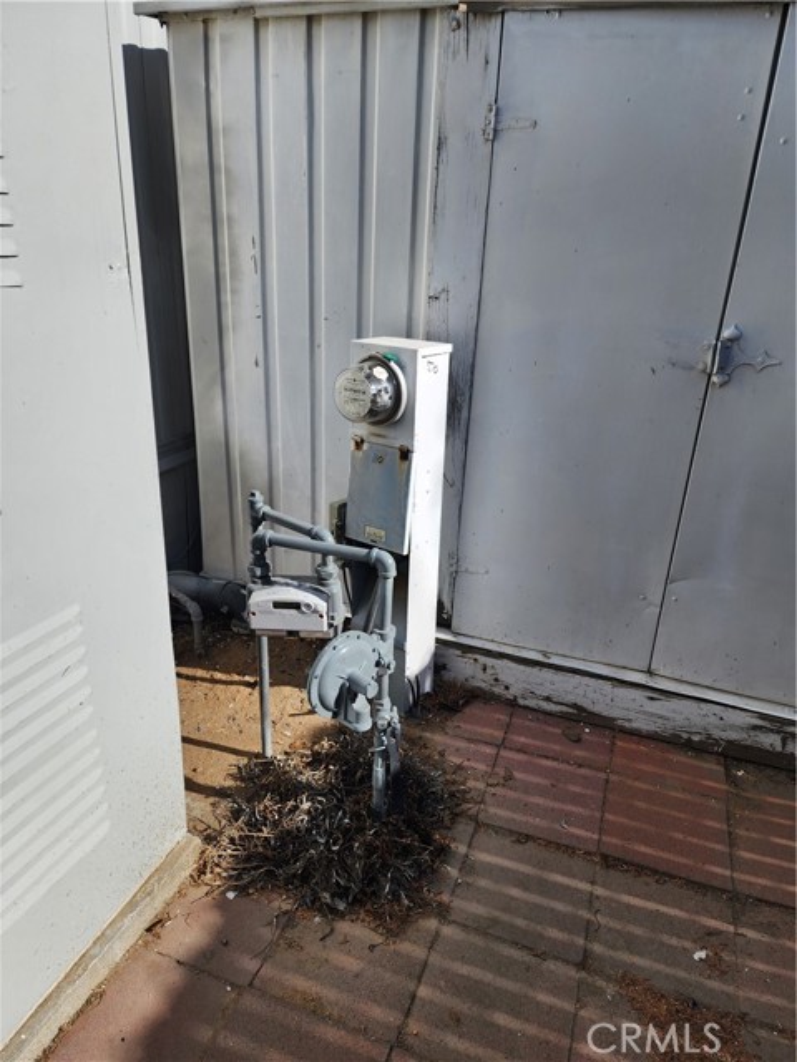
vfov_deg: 73.9
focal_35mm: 23
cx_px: 398
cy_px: 531
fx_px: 706
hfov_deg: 58.9
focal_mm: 6.4
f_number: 1.8
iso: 12
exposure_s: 1/1108
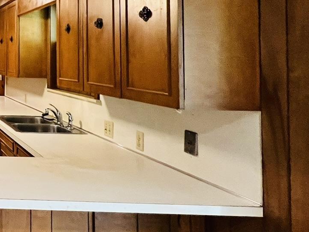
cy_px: 47
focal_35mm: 37
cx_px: -103
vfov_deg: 37.3
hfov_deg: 33.9
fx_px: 330
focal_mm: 1.57
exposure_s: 1/60
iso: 800
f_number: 1.8
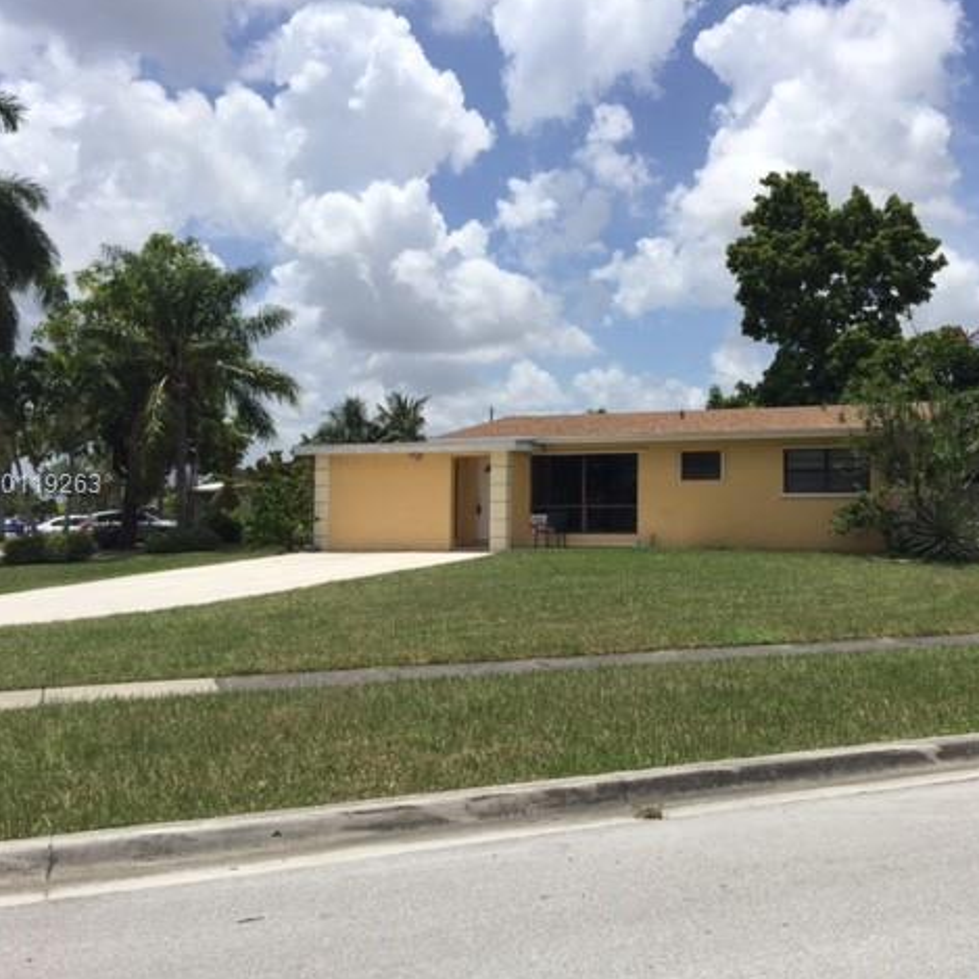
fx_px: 1120
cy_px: 486
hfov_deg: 46.6
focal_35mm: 35
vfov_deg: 47.2
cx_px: 632
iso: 32
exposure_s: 1/3300
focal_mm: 4.15
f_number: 2.2
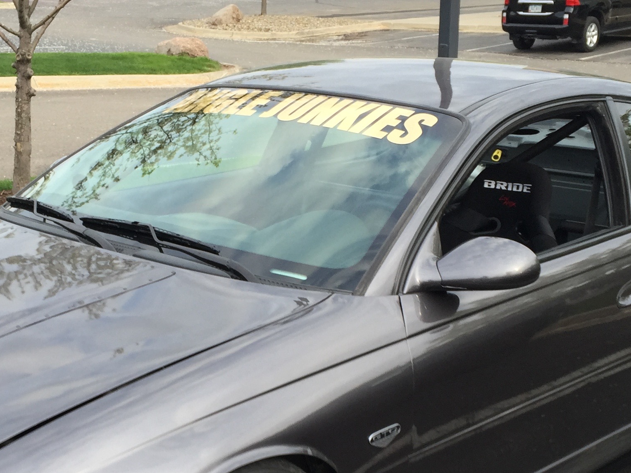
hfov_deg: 31.1
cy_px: 400
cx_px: 262
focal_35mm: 62
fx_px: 1130
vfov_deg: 23.2
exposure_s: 1/399
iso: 32
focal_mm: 4.15
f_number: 2.2
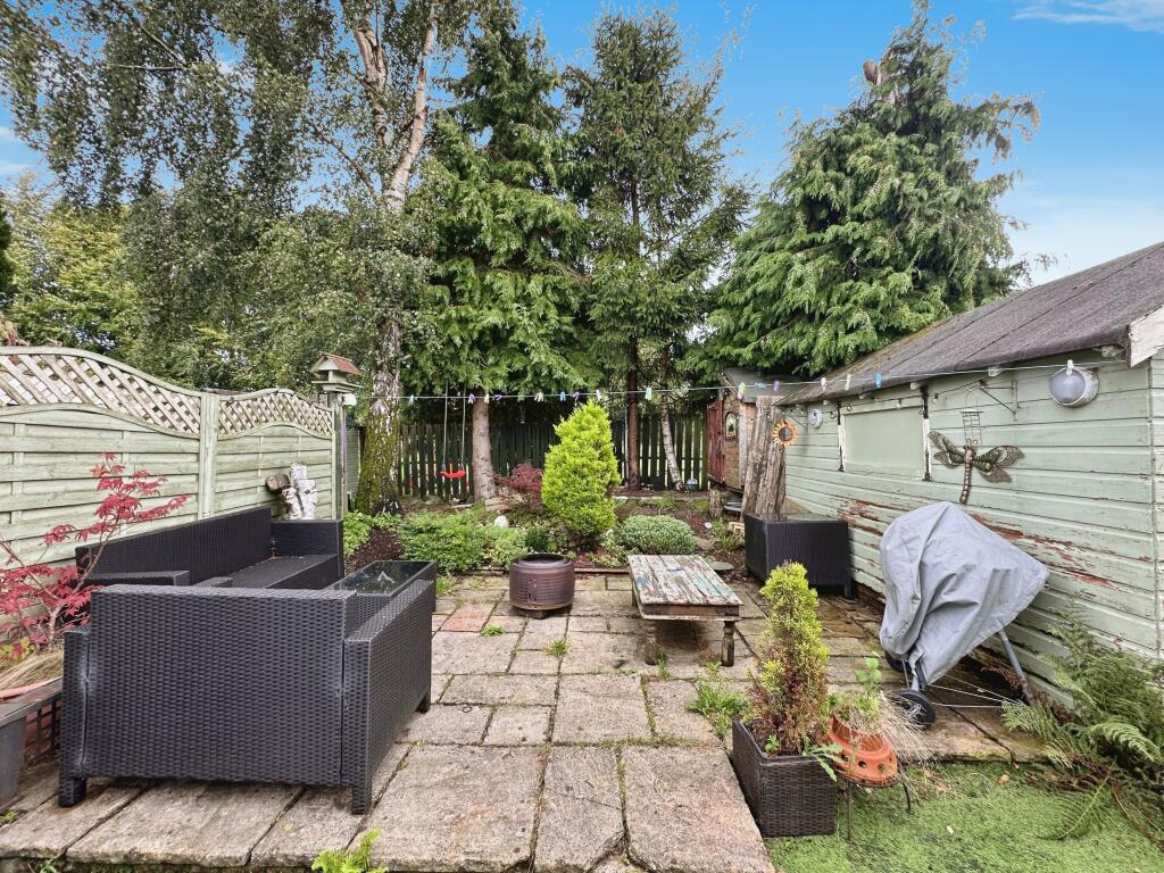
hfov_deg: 102.1
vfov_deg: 85.7
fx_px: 471
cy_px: 436
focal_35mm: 14
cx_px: 582
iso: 50
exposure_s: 1/99
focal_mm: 2.22
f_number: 2.2
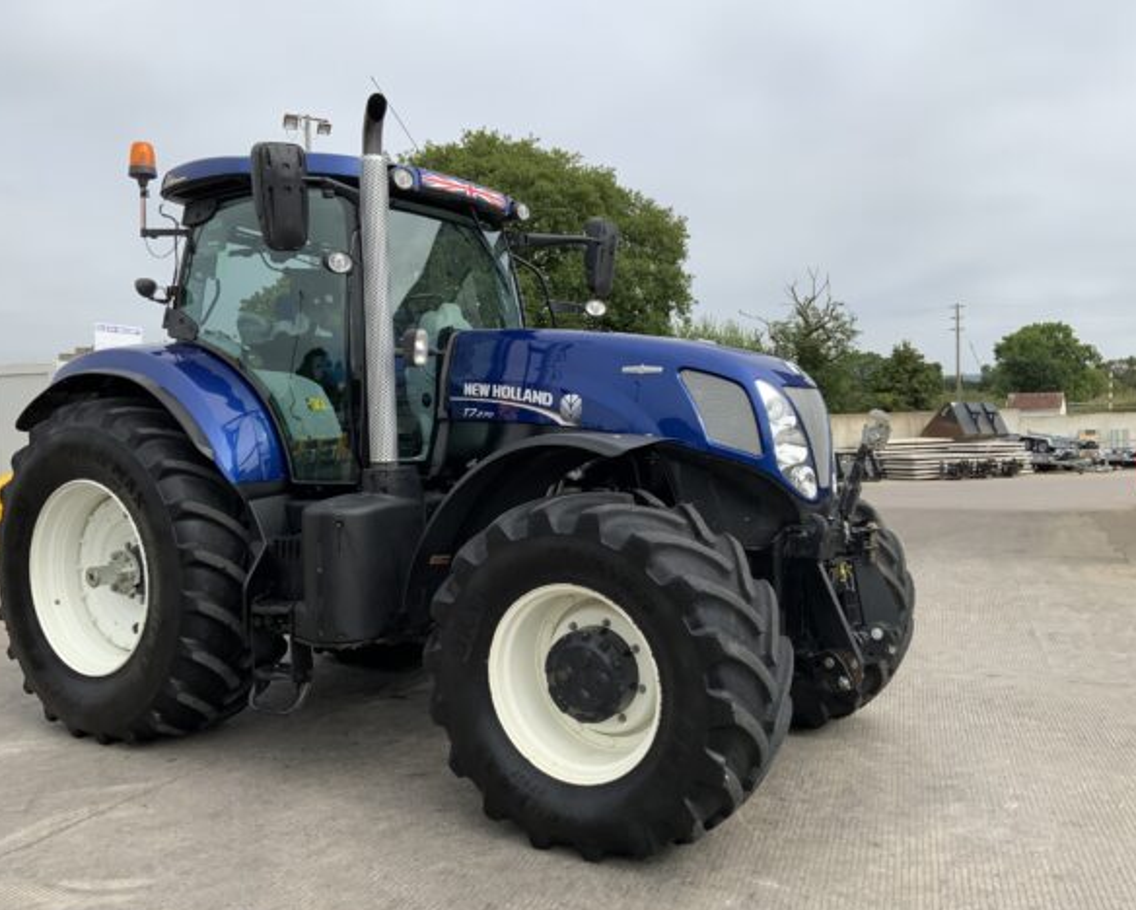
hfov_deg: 57.1
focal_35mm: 31
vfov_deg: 47.2
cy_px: 465
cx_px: 550
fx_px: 1043
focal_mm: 3
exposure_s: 1/1490
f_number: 1.8
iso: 16
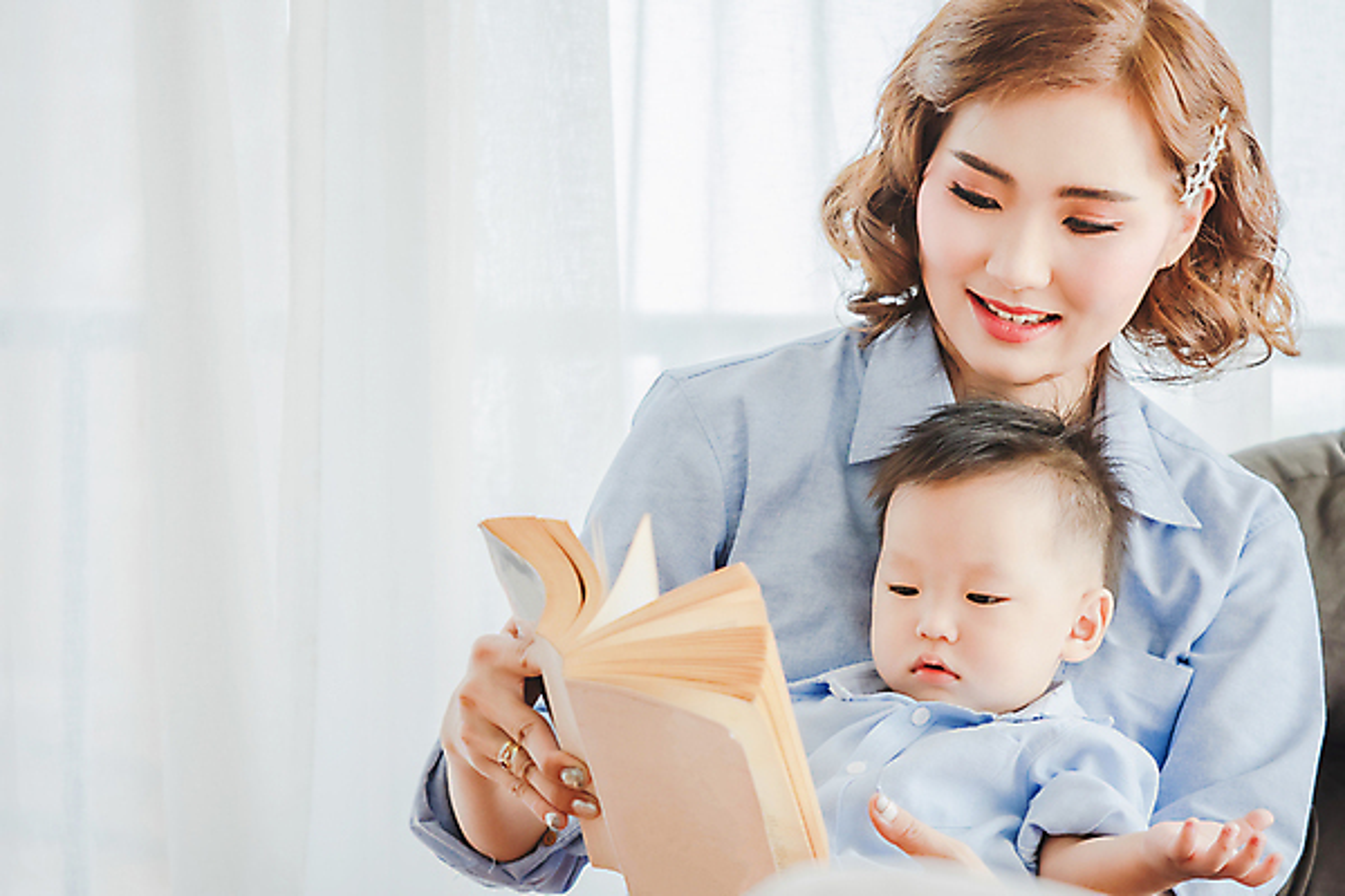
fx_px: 4763
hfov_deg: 16.1
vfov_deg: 10.8
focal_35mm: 128
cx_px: 672
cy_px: 448
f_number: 4
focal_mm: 85
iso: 200
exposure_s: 1/160
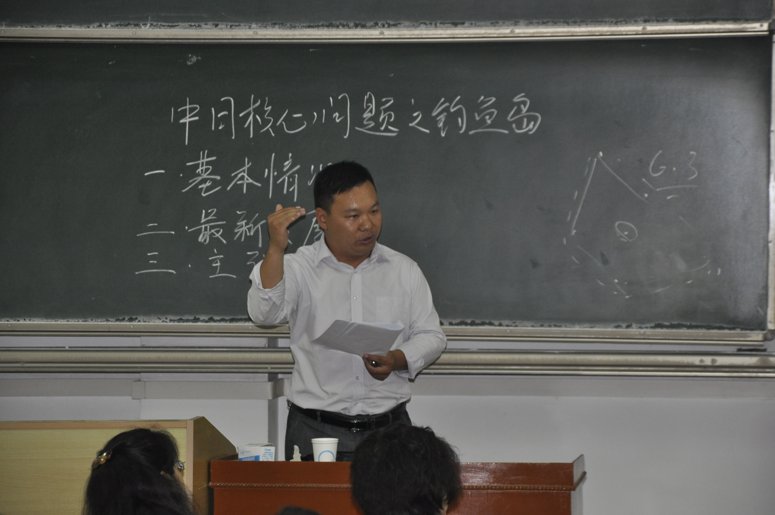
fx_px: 3386
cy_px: 258
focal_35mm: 158
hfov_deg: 13.1
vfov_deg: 8.7
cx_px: 388
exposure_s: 1/60
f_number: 5.6
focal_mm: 105
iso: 800
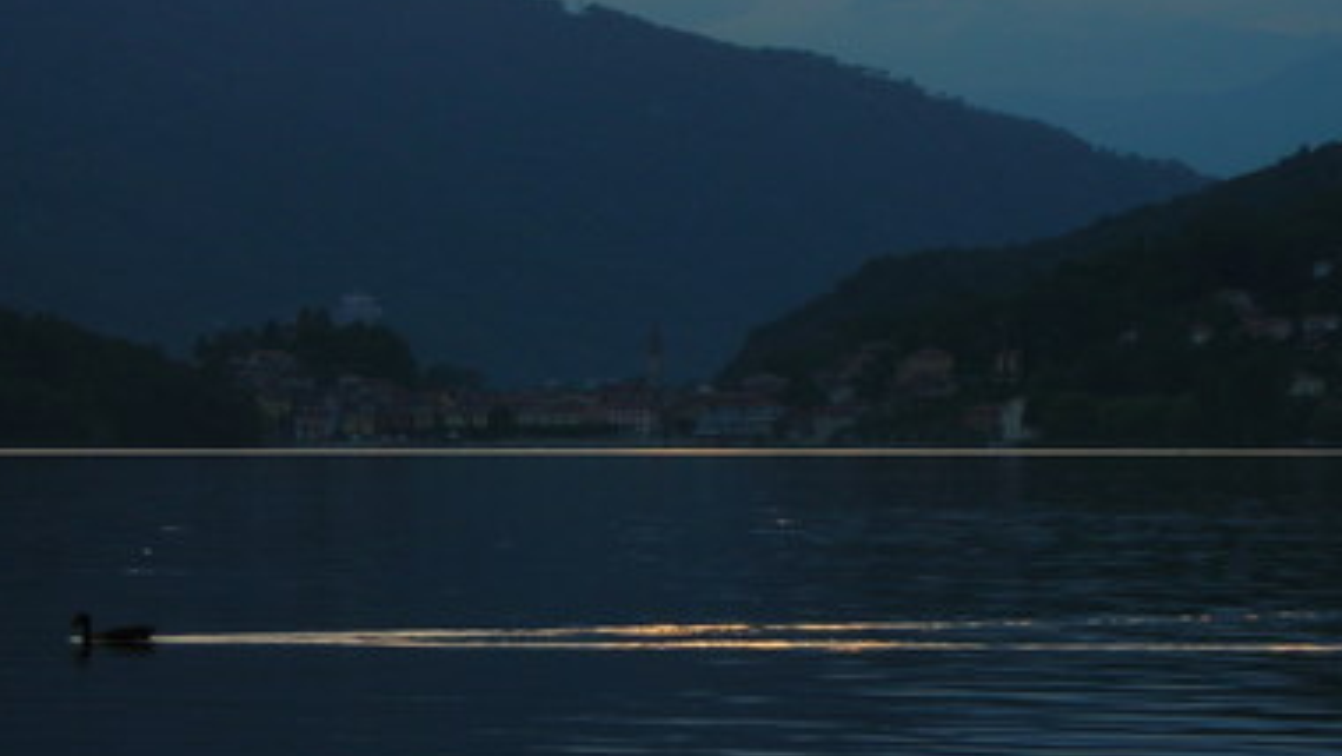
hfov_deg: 11.8
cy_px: 260
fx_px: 6514
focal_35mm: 183
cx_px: 816
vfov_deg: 6.6
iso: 50
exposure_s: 1/111
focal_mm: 19.2
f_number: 5.3
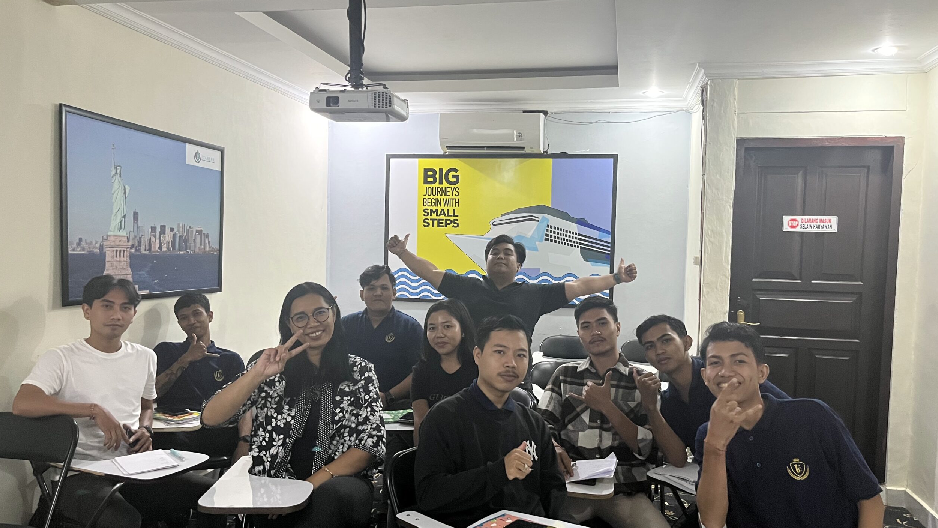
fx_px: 721
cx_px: 479
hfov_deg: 66.1
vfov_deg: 40.2
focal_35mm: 29
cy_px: 274
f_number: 1.6
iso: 500
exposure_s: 1/50
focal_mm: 5.1
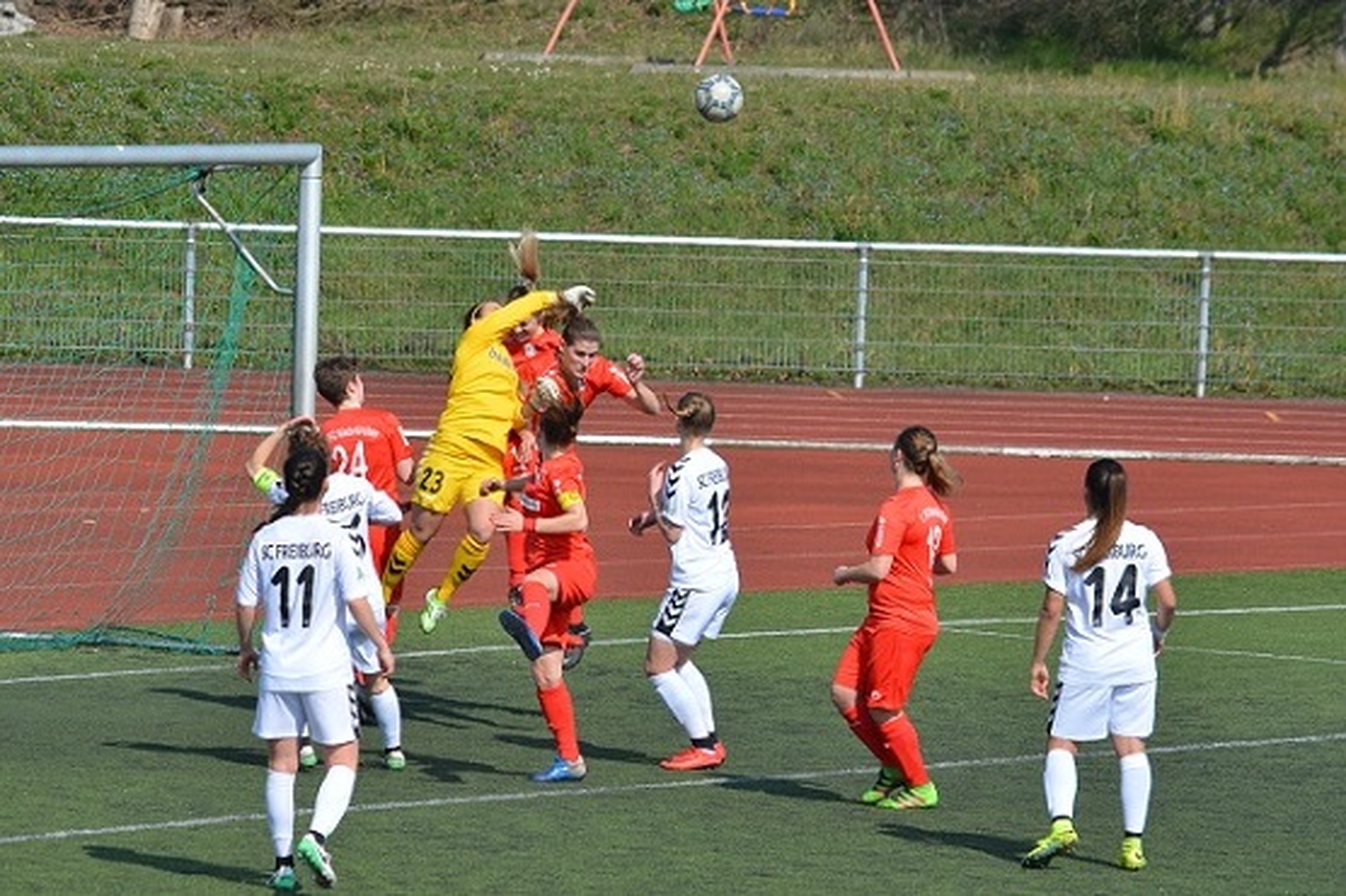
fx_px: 9528
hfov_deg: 8.1
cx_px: 673
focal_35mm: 255
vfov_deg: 5.4
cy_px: 448
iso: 400
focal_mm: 170
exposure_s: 1/2000
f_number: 8
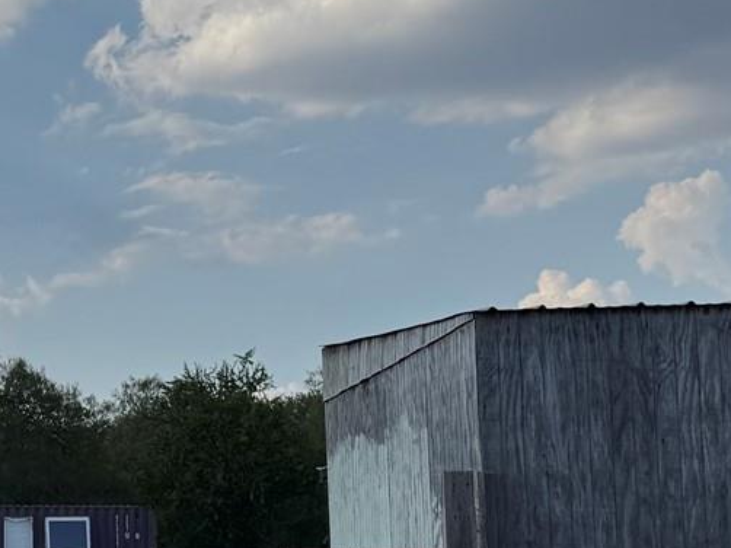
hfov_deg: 17.9
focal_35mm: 98
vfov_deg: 15.0
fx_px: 2069
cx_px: -374
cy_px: 415
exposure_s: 1/7937
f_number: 1.78
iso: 80
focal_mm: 6.76
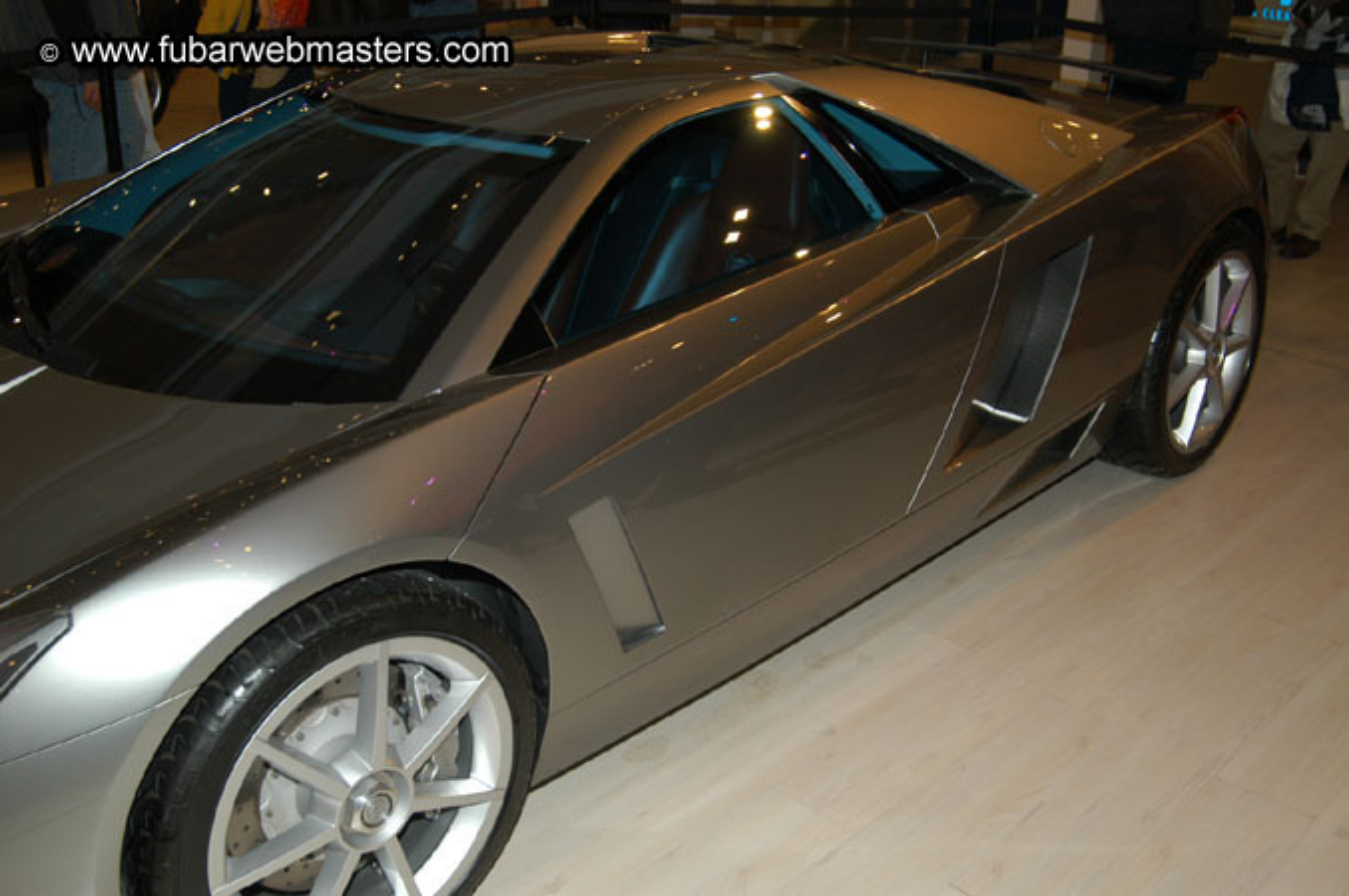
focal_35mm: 36
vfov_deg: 36.8
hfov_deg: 53.2
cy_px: 448
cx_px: 674
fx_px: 1348
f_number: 5
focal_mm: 24
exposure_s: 1/60
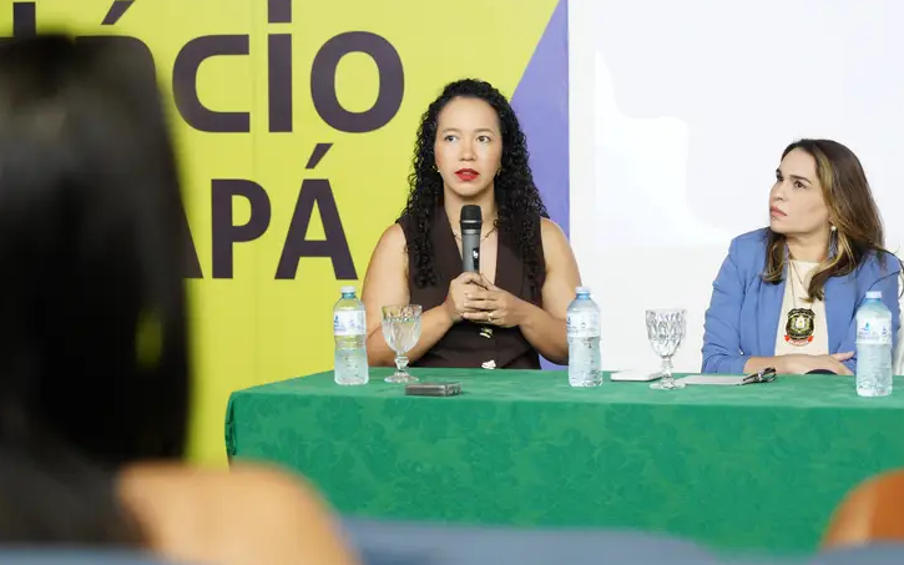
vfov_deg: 10.3
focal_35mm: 127
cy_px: 234
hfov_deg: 16.4
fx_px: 3129
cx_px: 481
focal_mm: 70
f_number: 2.8
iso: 2500
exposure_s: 1/125
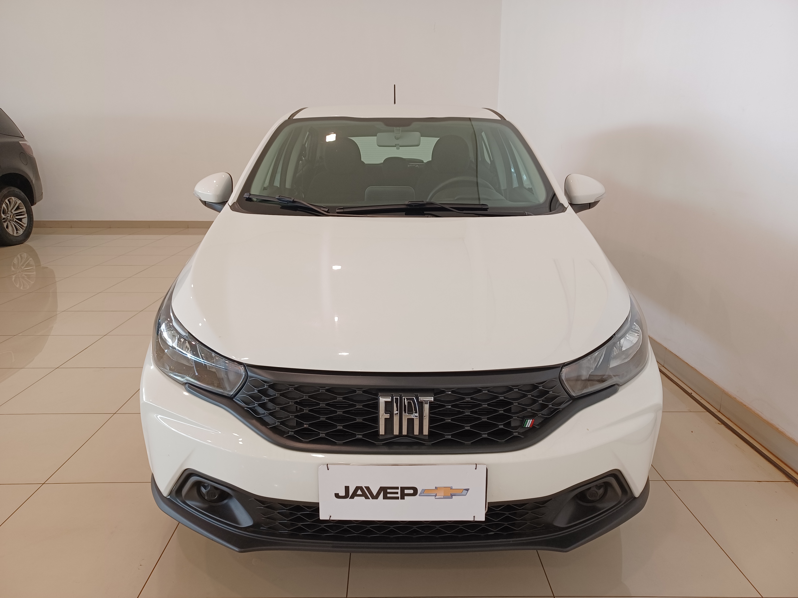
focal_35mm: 25
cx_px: 399
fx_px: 576
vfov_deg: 54.9
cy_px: 299
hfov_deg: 69.4
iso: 200
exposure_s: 1/60
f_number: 1.8
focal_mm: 4.6
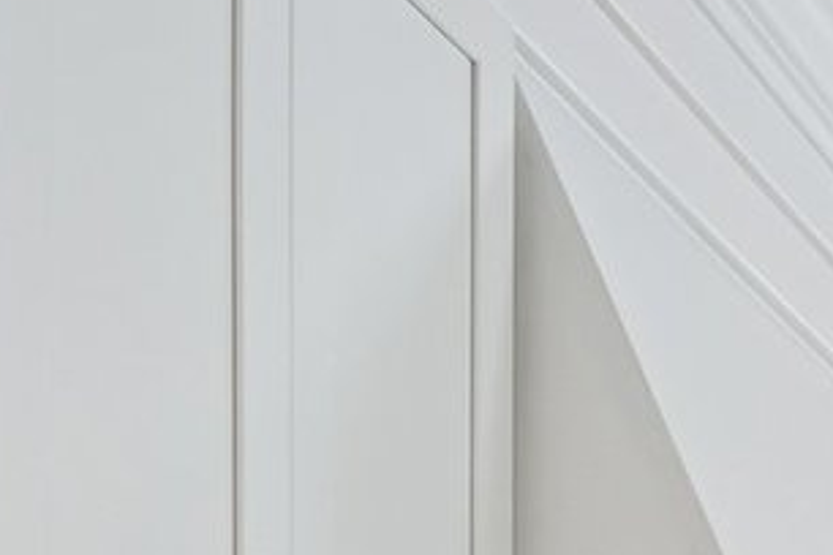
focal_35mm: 108
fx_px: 2507
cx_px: 1764
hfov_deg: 14.8
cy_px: 1328
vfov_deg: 10.8
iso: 400
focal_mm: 18.4
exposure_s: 1/20
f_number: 8
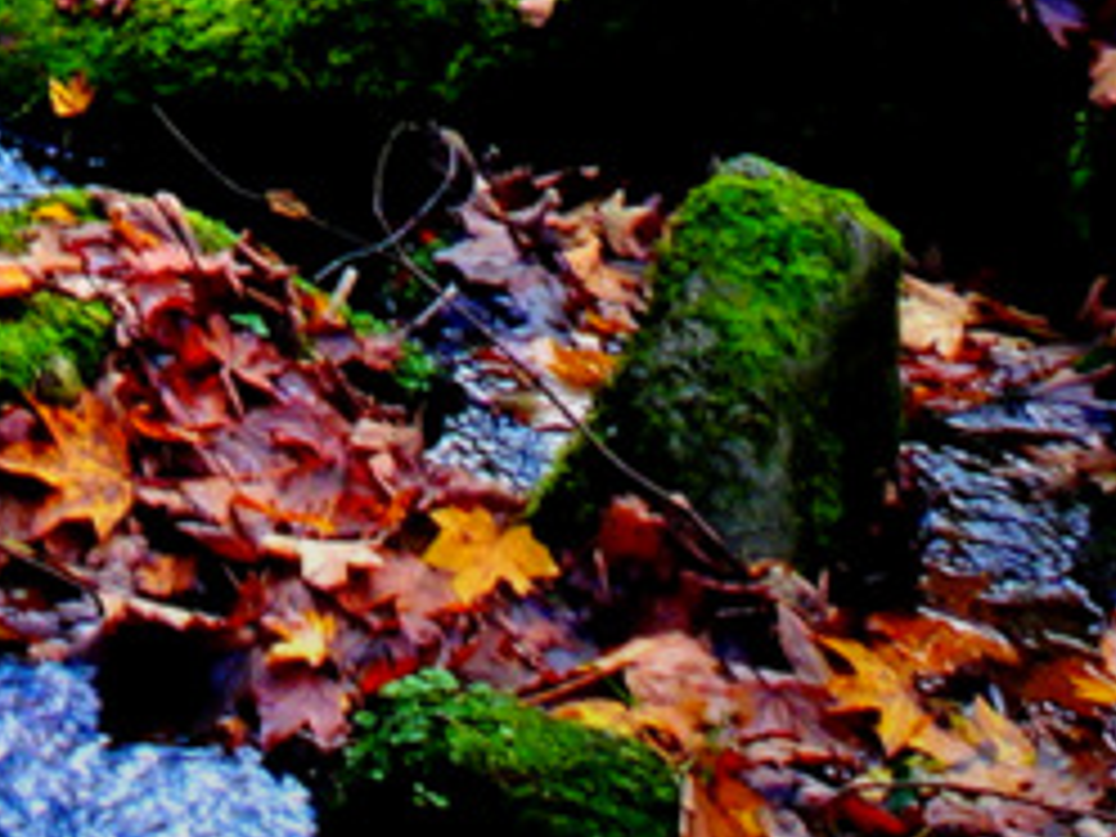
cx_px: -459
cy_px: -1768
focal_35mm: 155
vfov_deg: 8.0
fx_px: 4997
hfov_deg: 12.2
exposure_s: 1/40
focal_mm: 4.1
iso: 80
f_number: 3.5
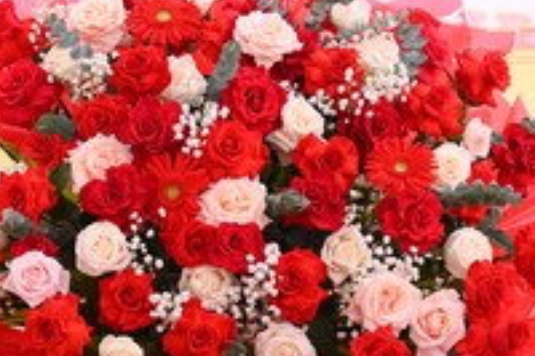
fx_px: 2123
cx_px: 190
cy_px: 369
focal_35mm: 143
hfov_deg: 14.3
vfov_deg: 9.5
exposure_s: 1/200
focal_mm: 44
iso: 800
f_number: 4.5
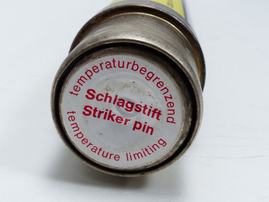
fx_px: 404
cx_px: 134
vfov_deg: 28.0
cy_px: 101
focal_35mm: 52
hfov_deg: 36.8
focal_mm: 9.4
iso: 400
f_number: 6.3
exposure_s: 1/25
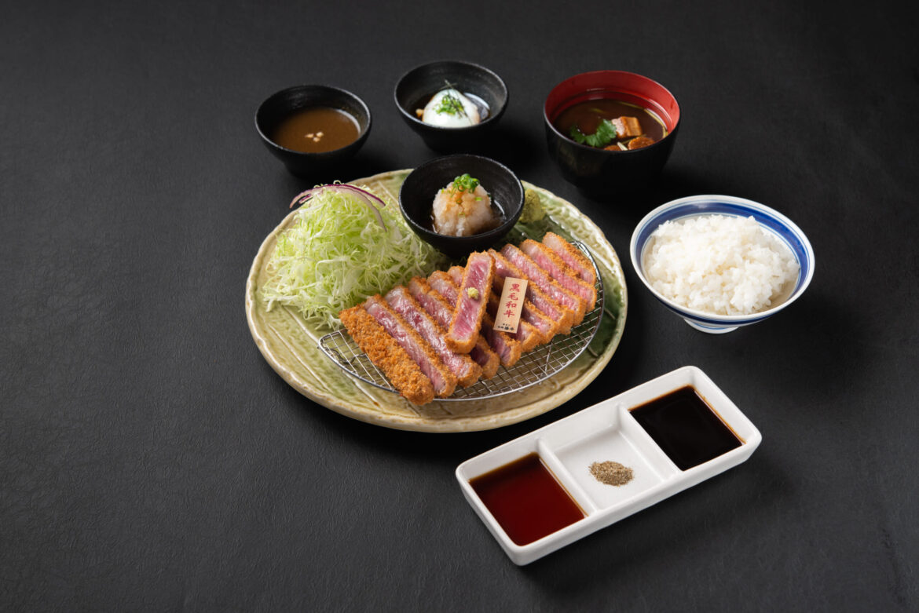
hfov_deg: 33.4
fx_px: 1532
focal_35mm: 60
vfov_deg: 22.6
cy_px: 306
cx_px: 460
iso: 100
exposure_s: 1/125
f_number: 8
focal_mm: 60
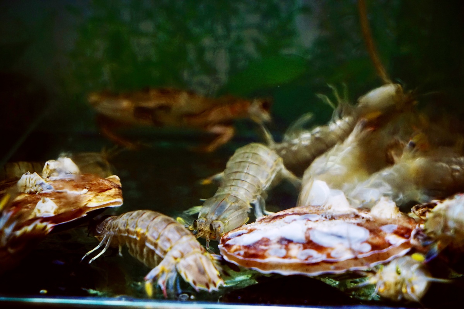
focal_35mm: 70
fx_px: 902
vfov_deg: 19.5
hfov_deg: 28.8
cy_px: 154
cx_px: 232
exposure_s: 1/200
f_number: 5
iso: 2000
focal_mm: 70
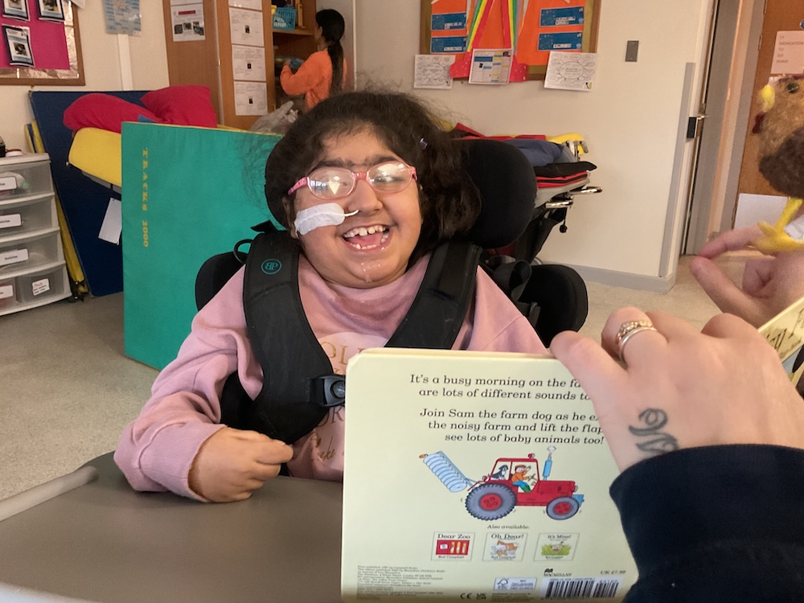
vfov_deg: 48.2
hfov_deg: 61.7
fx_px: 674
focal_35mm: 29
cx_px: 402
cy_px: 302
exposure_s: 1/40
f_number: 1.8
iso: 320
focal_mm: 3
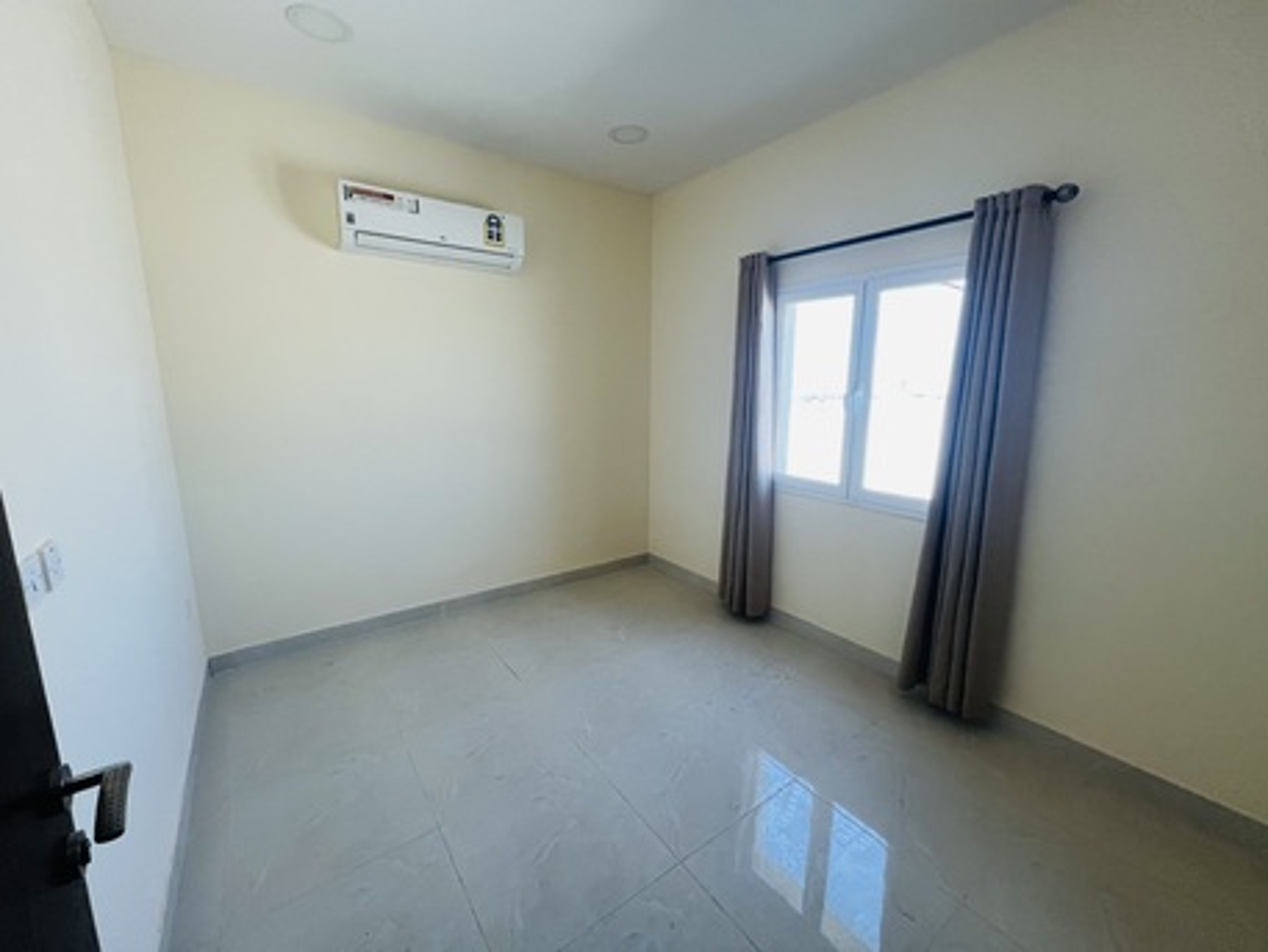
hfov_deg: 106.2
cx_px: 634
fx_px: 476
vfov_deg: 89.9
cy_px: 476
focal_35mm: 13
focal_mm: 1.57
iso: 125
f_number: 1.8
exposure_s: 1/99
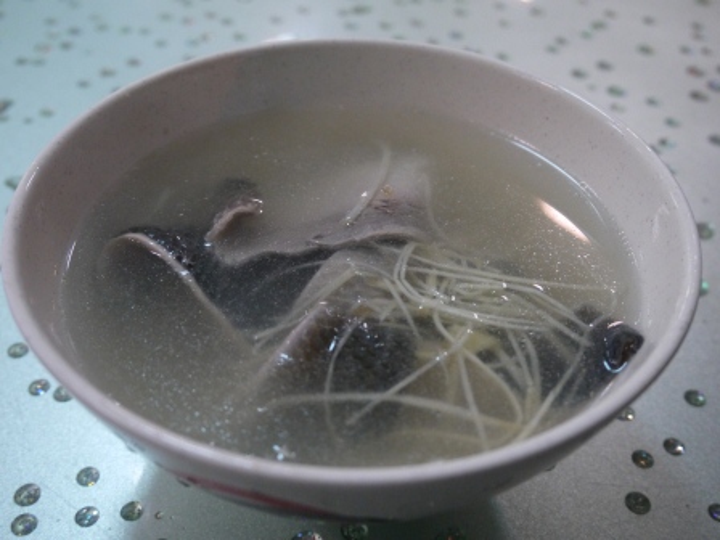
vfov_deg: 37.7
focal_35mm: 38
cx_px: 360
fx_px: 790
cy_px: 270
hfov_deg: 49.0
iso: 1250
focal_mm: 19
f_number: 4.3
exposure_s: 1/60
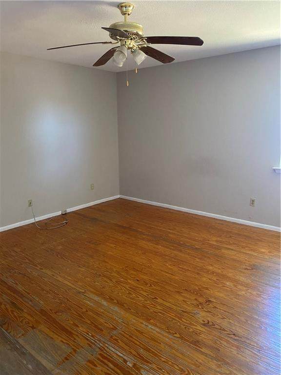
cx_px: 140
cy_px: 188
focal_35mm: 26
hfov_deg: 53.1
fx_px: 281
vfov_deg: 67.3
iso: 320
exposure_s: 1/60
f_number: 1.8
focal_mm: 4.25
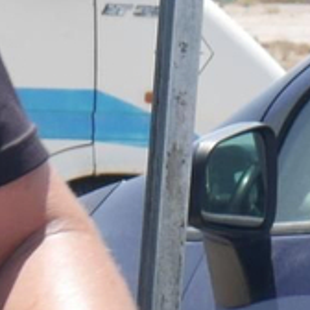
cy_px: 267
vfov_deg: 4.2
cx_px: -653
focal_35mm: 420
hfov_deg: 4.0
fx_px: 4255
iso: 200
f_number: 8
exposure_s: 1/250
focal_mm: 25
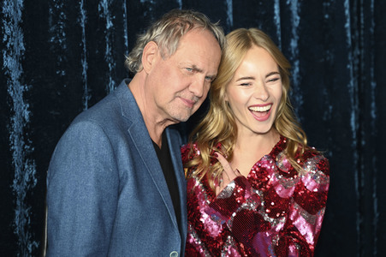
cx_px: 193
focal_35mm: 75
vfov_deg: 18.2
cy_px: 128
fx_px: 804
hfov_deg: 27.0
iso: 500
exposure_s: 1/125
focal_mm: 75
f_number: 2.8
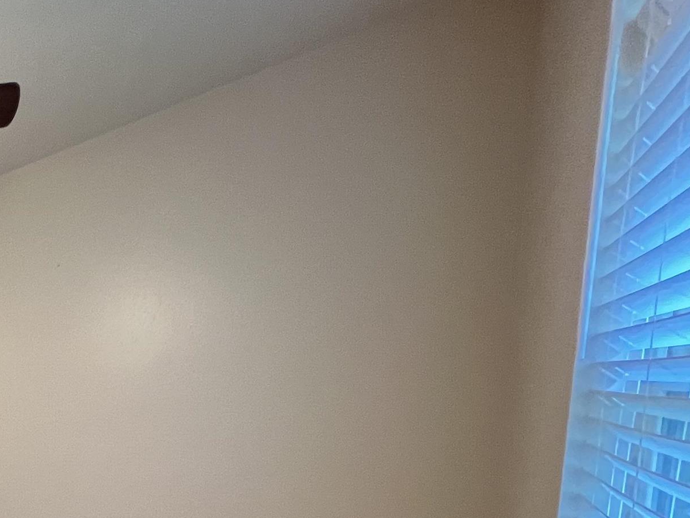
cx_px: -139
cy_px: 644
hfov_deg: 39.6
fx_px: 658
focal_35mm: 33
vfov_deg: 33.6
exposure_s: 1/60
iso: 200
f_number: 1.8
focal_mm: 1.57
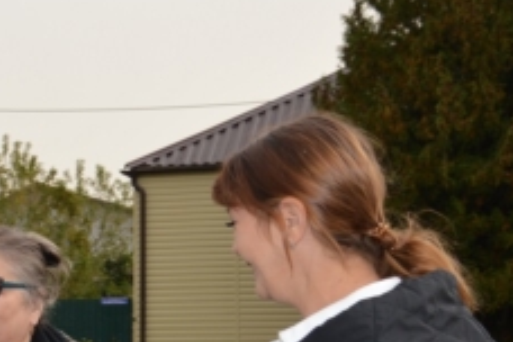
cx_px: -128
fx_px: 1240
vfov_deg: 15.1
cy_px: 416
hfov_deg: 21.4
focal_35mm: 87
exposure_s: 1/200
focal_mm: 22
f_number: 5
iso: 100
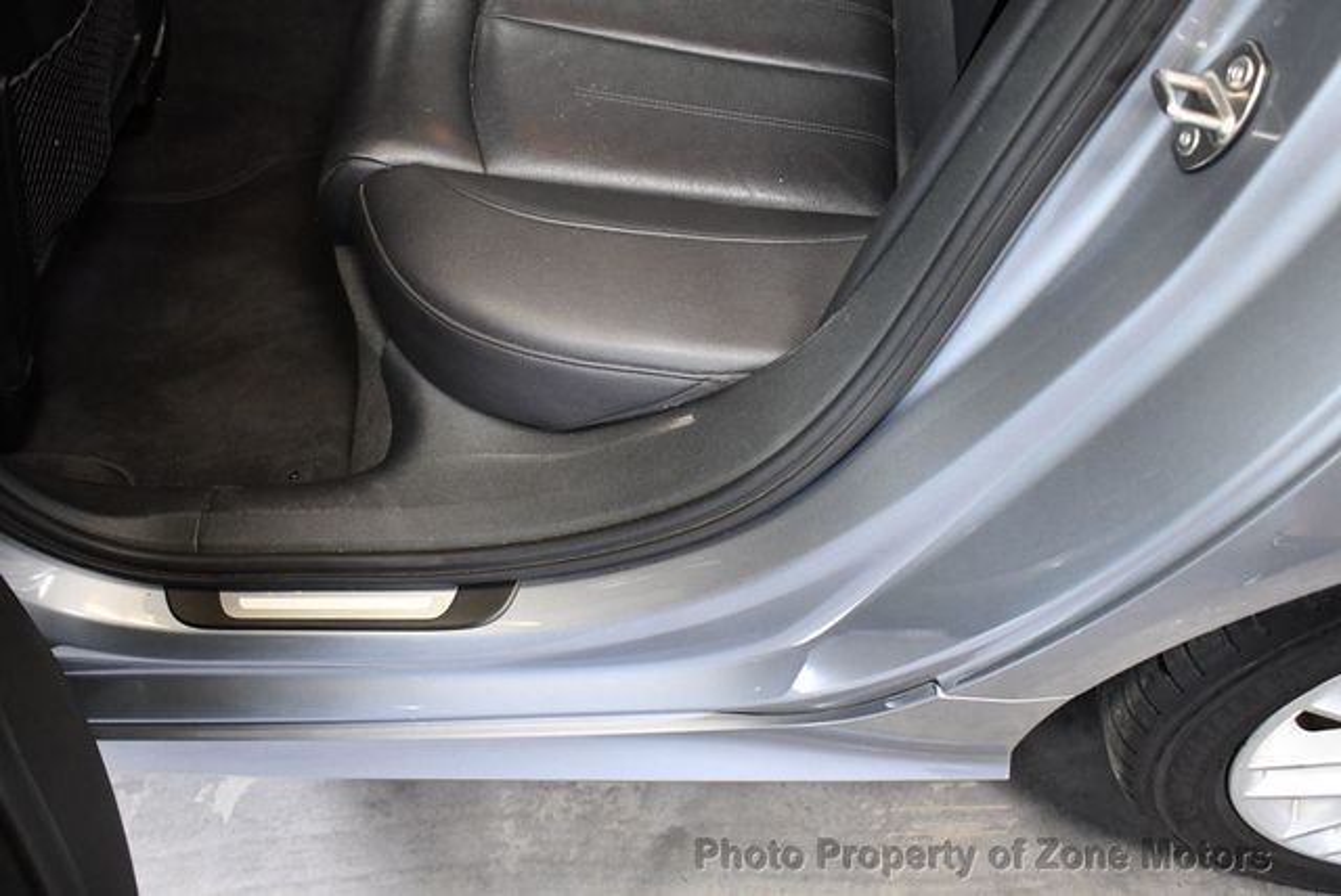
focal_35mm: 36
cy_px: 448
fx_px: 1342
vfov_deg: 36.9
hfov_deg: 53.1
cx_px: 670
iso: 3200
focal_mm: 18
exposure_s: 1/125
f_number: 3.5
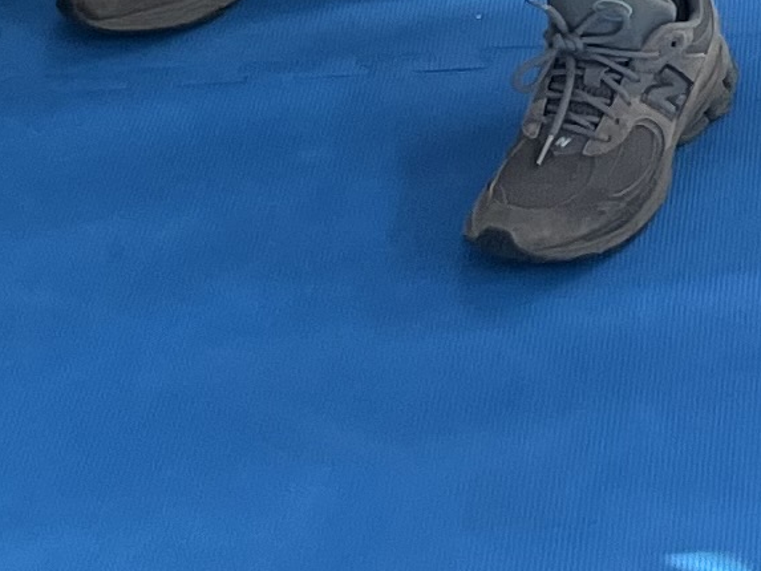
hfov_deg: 10.3
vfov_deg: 6.9
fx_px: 4024
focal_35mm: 183
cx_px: 1310
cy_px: -1426
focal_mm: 5.1
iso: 100
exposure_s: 1/121
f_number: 1.6
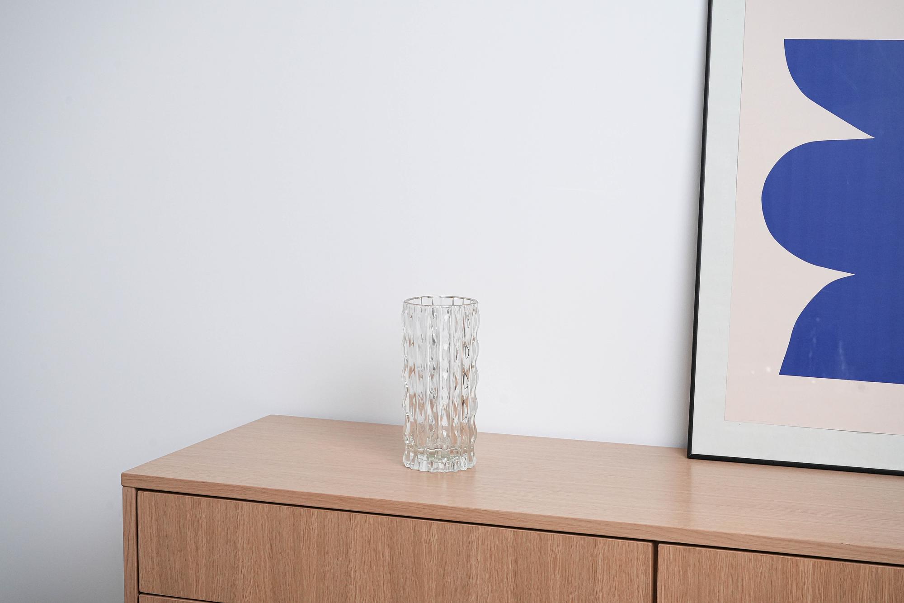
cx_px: 452
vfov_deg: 19.5
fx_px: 1758
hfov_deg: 28.8
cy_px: 302
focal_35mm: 70
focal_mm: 70
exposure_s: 1/80
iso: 2500
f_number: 9
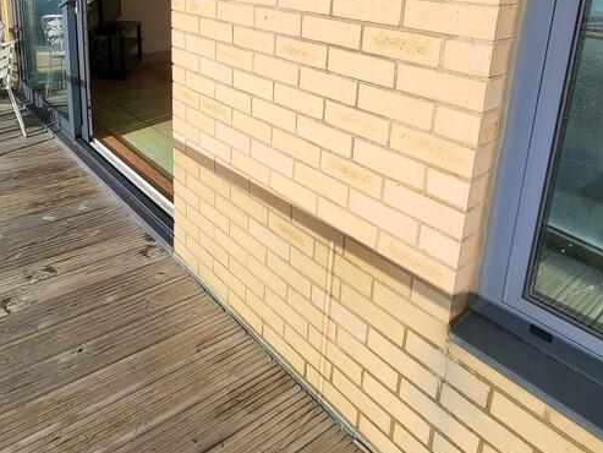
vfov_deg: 48.4
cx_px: 234
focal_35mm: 27
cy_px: 89
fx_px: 470
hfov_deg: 64.5
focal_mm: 1.74
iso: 32
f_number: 2.2
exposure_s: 1/1406
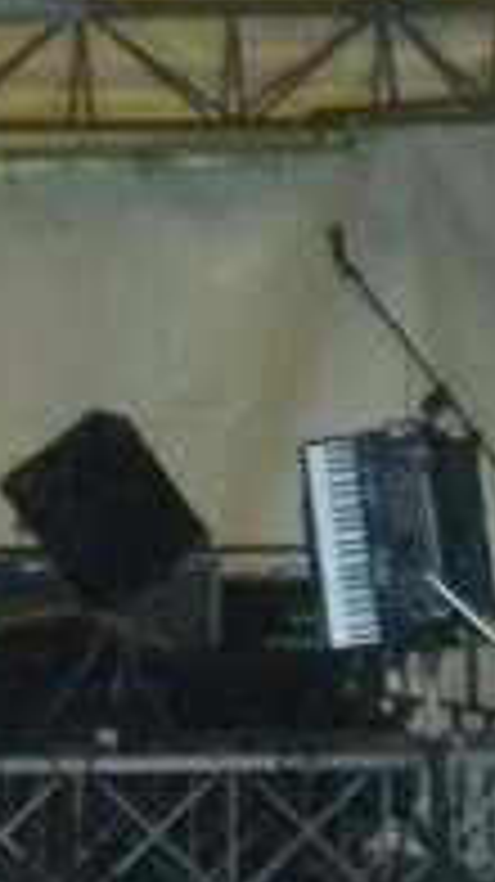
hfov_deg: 2.7
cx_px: -315
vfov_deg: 4.8
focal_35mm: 449
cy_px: 742
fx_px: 10495
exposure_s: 1/80
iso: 800
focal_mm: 18
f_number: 5.6
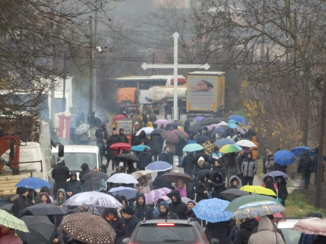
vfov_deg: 2.8
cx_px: 163
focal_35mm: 526
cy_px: 122
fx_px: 4954
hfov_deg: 3.8
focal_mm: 94.1
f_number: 5.7
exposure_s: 1/320
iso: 1600
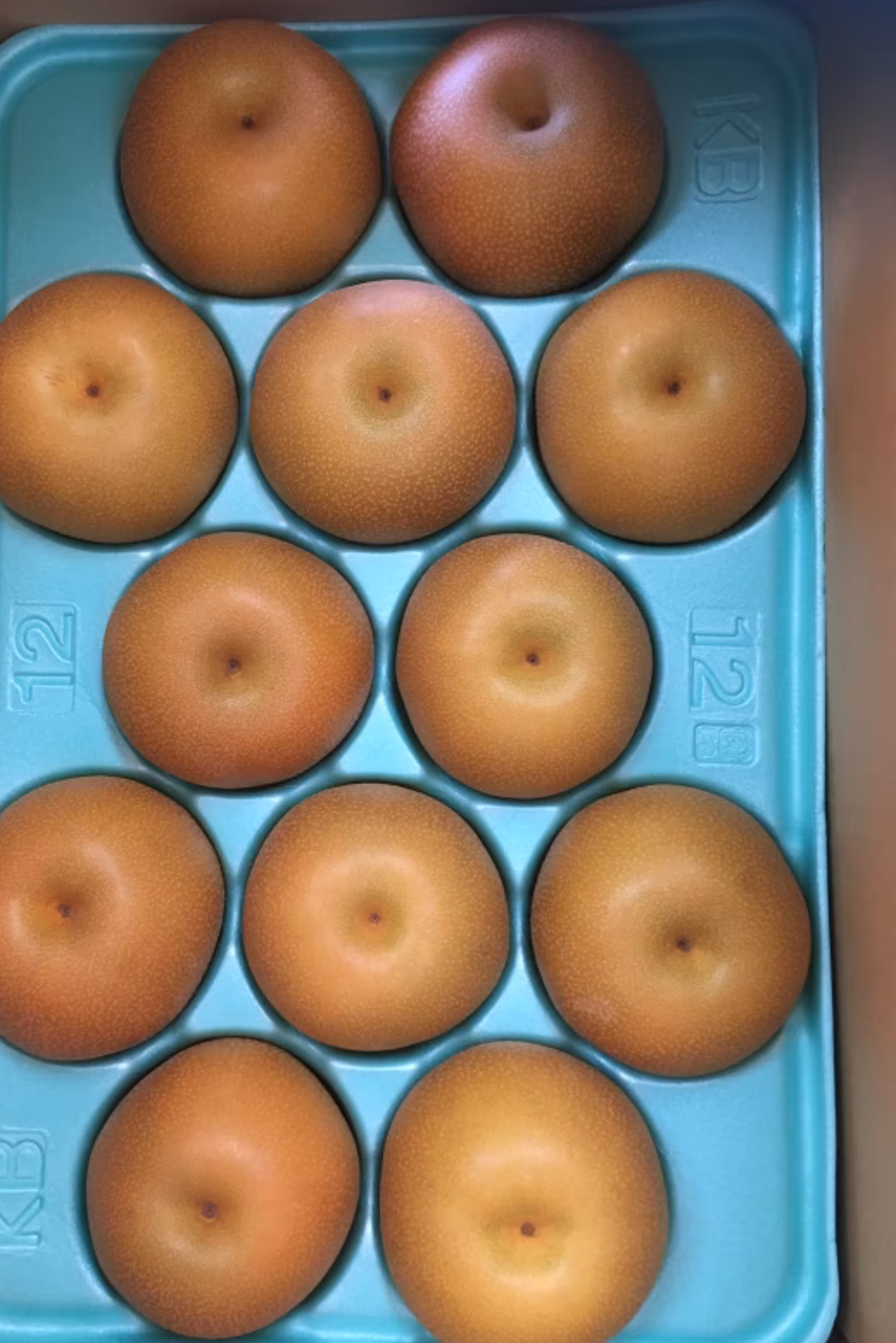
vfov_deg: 60.3
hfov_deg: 42.2
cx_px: 387
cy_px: 677
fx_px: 1157
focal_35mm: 31
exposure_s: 1/33
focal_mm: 4.15
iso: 125
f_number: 2.2
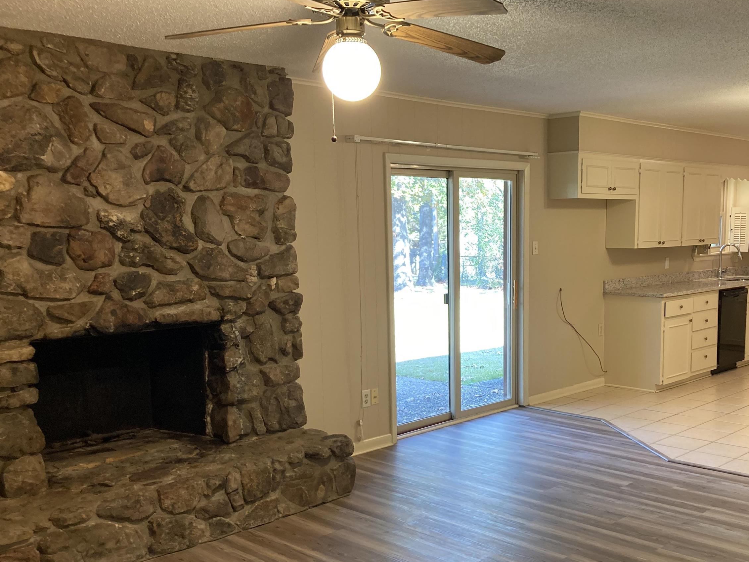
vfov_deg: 37.5
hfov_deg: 48.6
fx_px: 822
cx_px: 461
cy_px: 351
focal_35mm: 38
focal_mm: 3.99
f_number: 1.8
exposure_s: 1/60
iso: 100
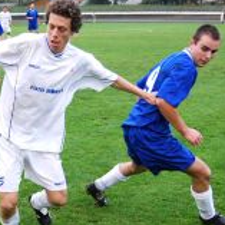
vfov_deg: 23.7
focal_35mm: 73
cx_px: 40
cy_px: 126
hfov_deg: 23.3
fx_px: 537
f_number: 3.5
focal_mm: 18
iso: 800
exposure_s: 1/400
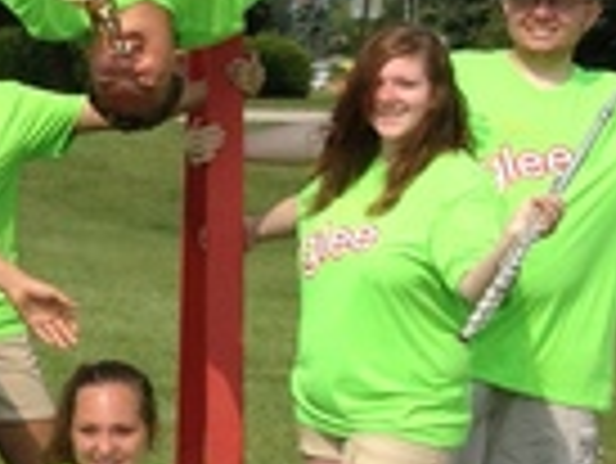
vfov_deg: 8.1
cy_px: 45
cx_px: -612
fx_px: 3277
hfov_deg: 10.0
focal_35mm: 184
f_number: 2.4
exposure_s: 1/1727
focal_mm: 4.28
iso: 50
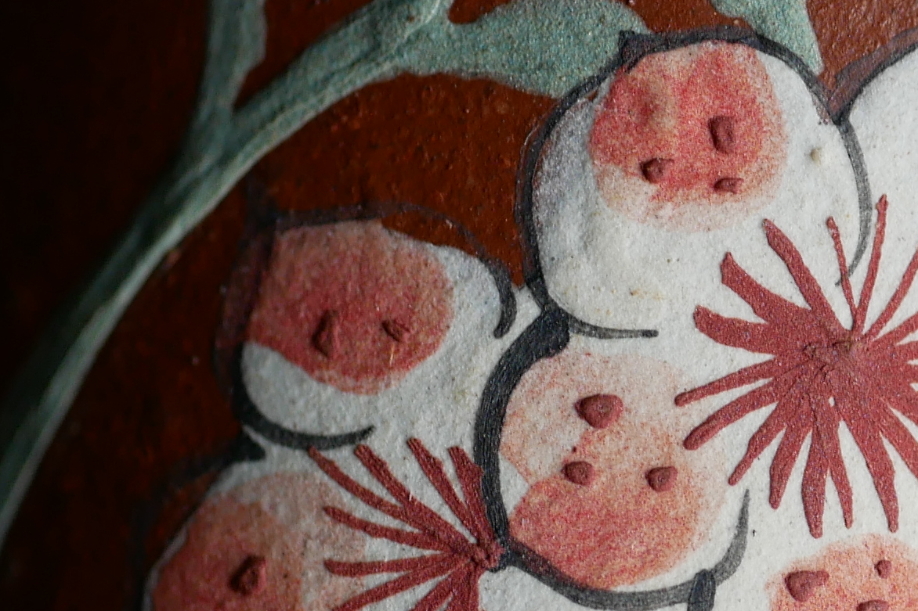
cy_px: 479
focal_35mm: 367
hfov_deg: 5.6
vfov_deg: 3.7
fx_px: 9357
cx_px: 869
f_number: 2.8
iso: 200
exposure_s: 1/125
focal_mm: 45
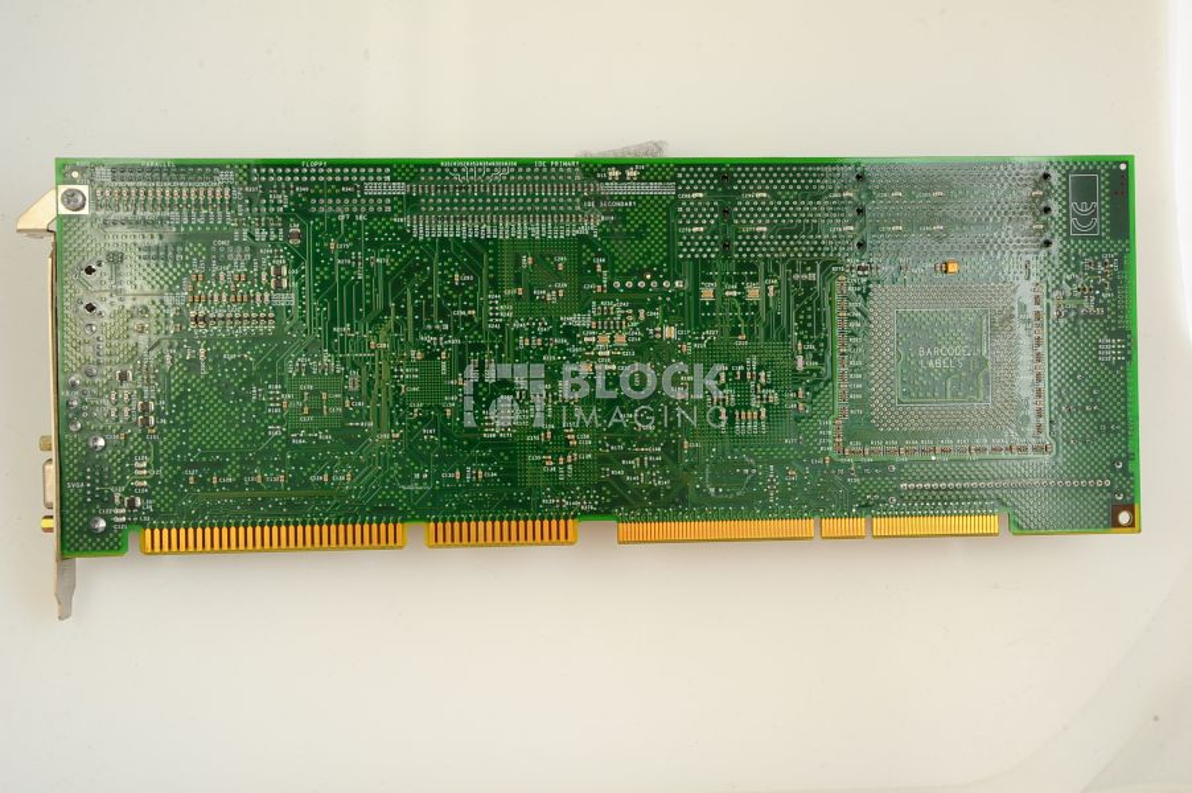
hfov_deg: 46.4
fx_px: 1390
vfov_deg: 31.8
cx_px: 596
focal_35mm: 42
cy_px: 396
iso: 800
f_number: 11
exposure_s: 1/125
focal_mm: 42
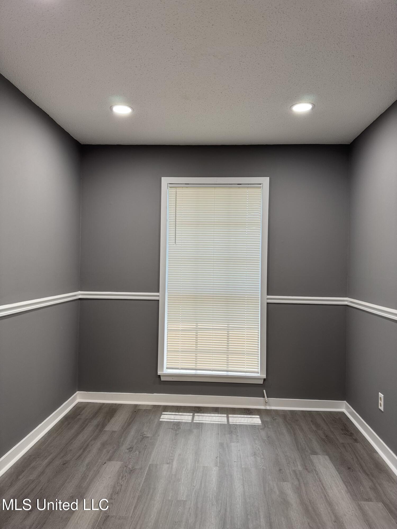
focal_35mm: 24
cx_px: 198
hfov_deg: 56.8
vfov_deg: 71.6
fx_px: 367
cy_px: 264
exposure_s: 1/120
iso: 125
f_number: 1.78
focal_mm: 6.76
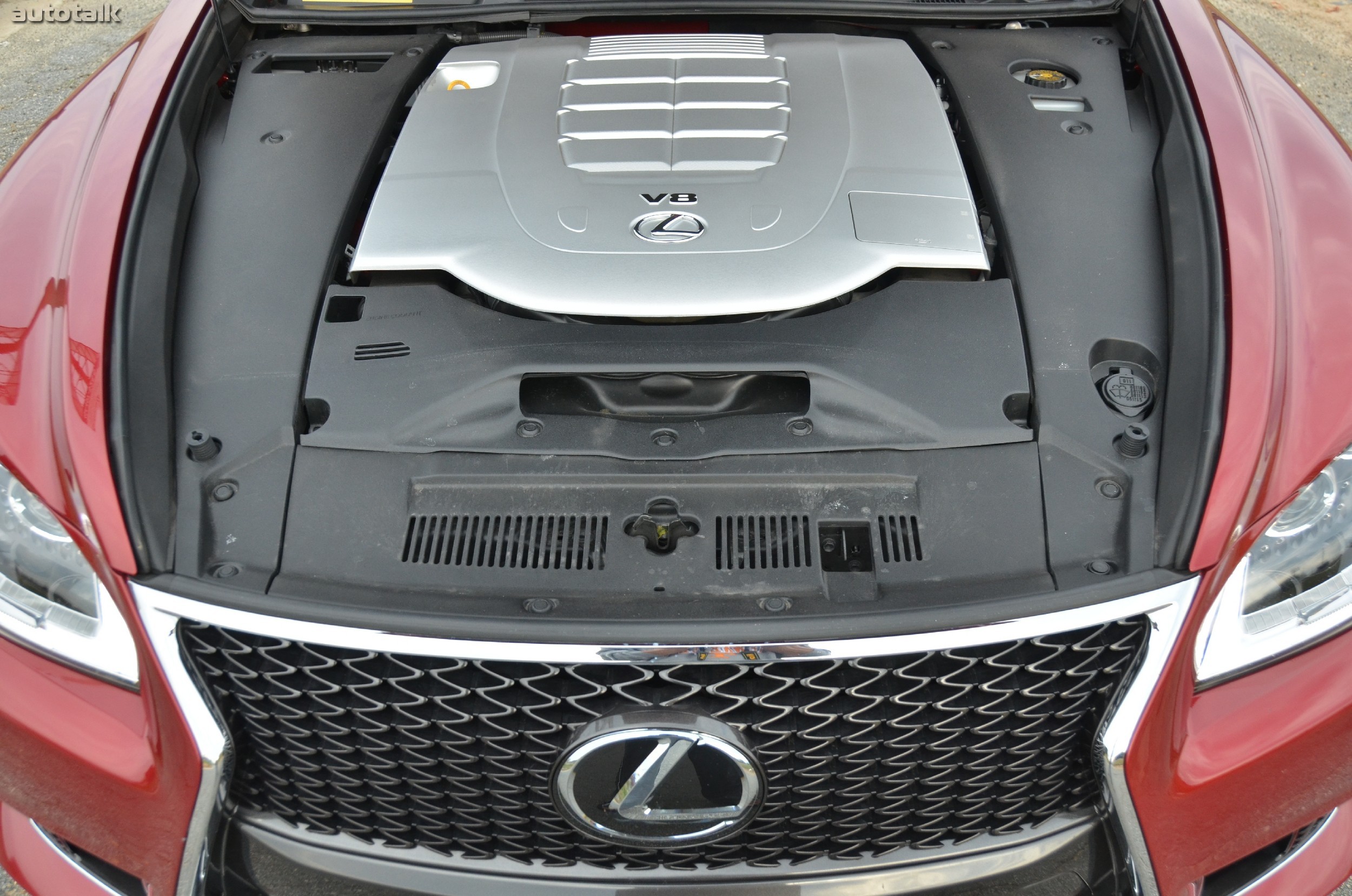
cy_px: 448
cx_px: 676
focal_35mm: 33
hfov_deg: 57.3
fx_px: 1237
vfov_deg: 39.8
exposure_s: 1/1000
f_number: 4
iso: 720
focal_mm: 22
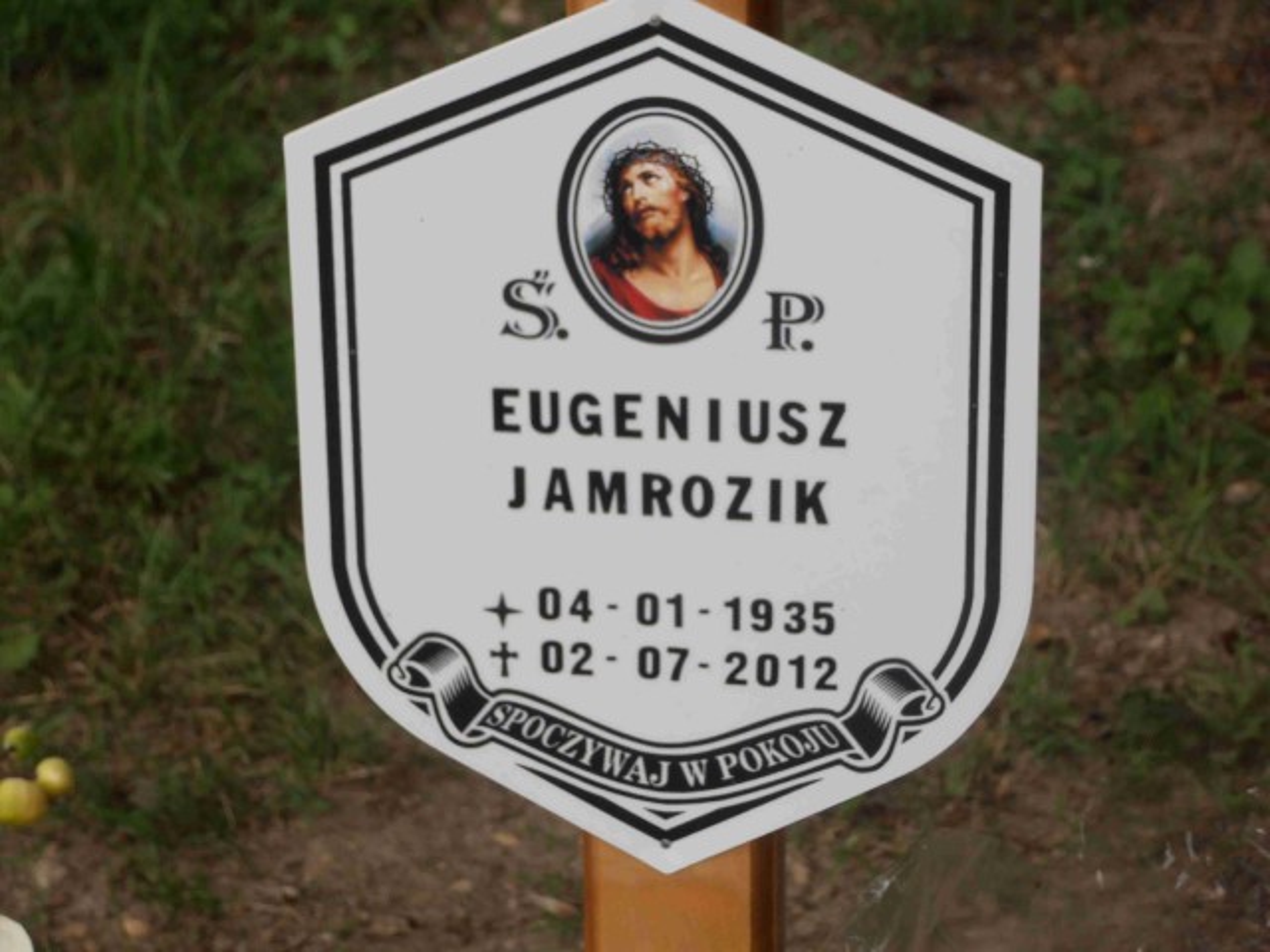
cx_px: 635
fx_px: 6090
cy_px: 476
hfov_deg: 11.9
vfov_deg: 8.9
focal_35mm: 166
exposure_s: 1/160
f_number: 5.9
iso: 80
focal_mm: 29.44
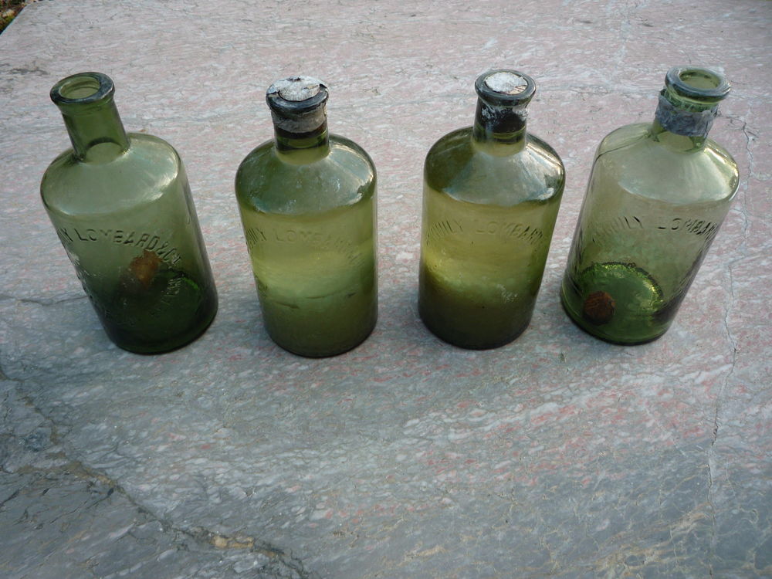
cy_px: 290
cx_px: 386
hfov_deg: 60.0
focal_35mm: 30
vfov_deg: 46.8
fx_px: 669
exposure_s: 1/100
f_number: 3.5
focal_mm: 5.2
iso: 100
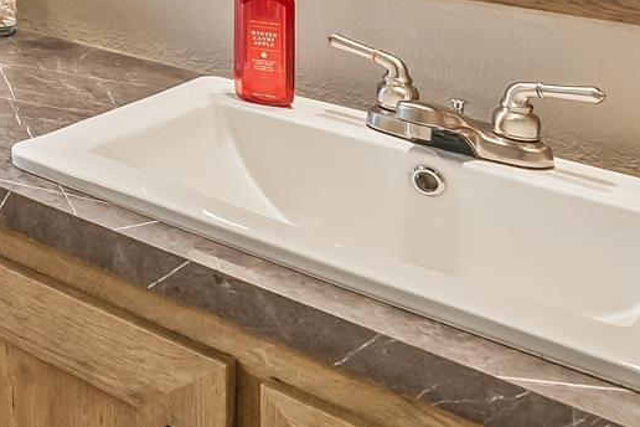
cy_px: -267
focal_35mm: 63
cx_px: -447
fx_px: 1120
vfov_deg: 18.4
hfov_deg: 22.4
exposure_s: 1/15
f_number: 8
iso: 800
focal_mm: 13
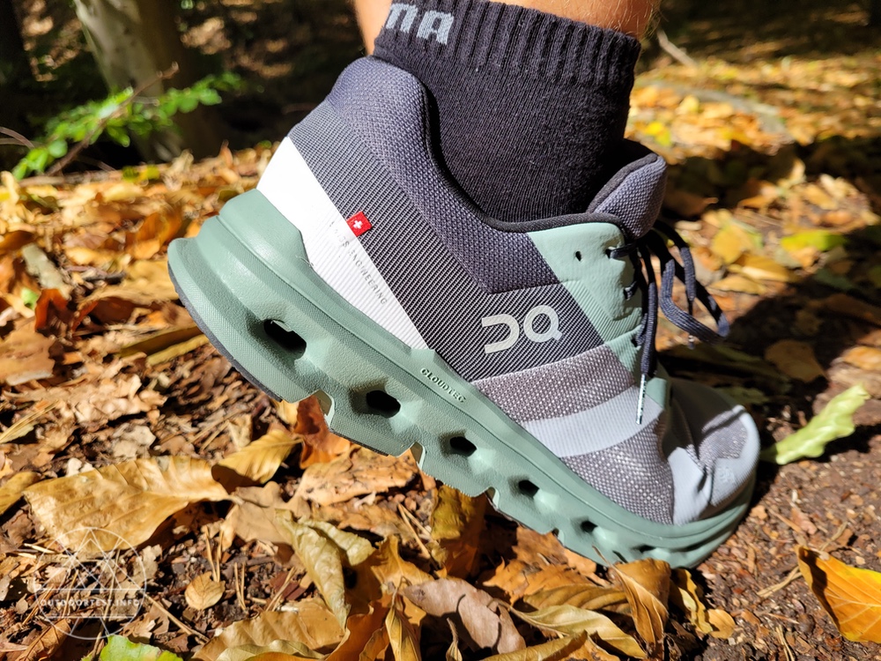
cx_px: 440
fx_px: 662
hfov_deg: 67.3
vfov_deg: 53.1
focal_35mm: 26
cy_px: 330
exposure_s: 1/703
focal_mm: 5.4
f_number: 1.8
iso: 40
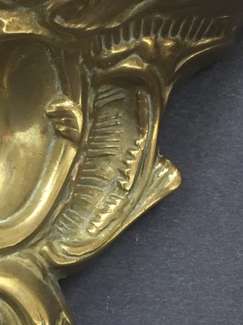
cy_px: 231
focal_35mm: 96
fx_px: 899
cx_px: 0
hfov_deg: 15.1
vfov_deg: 20.3
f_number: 2.2
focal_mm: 4.15
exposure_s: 1/33
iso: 160
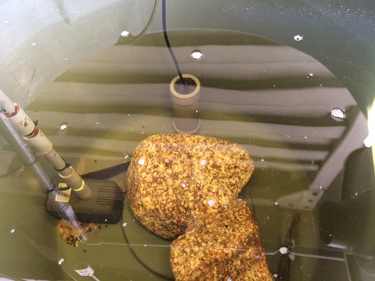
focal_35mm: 29
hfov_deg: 61.7
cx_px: 188
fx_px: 314
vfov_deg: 48.2
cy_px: 140
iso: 80
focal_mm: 4.15
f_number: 2.2
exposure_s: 1/30
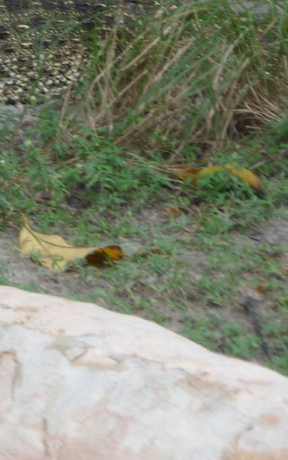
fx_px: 5801
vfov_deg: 4.5
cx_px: -188
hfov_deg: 2.8
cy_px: 105
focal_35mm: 462
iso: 100
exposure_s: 1/60
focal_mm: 28.7
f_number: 5.5
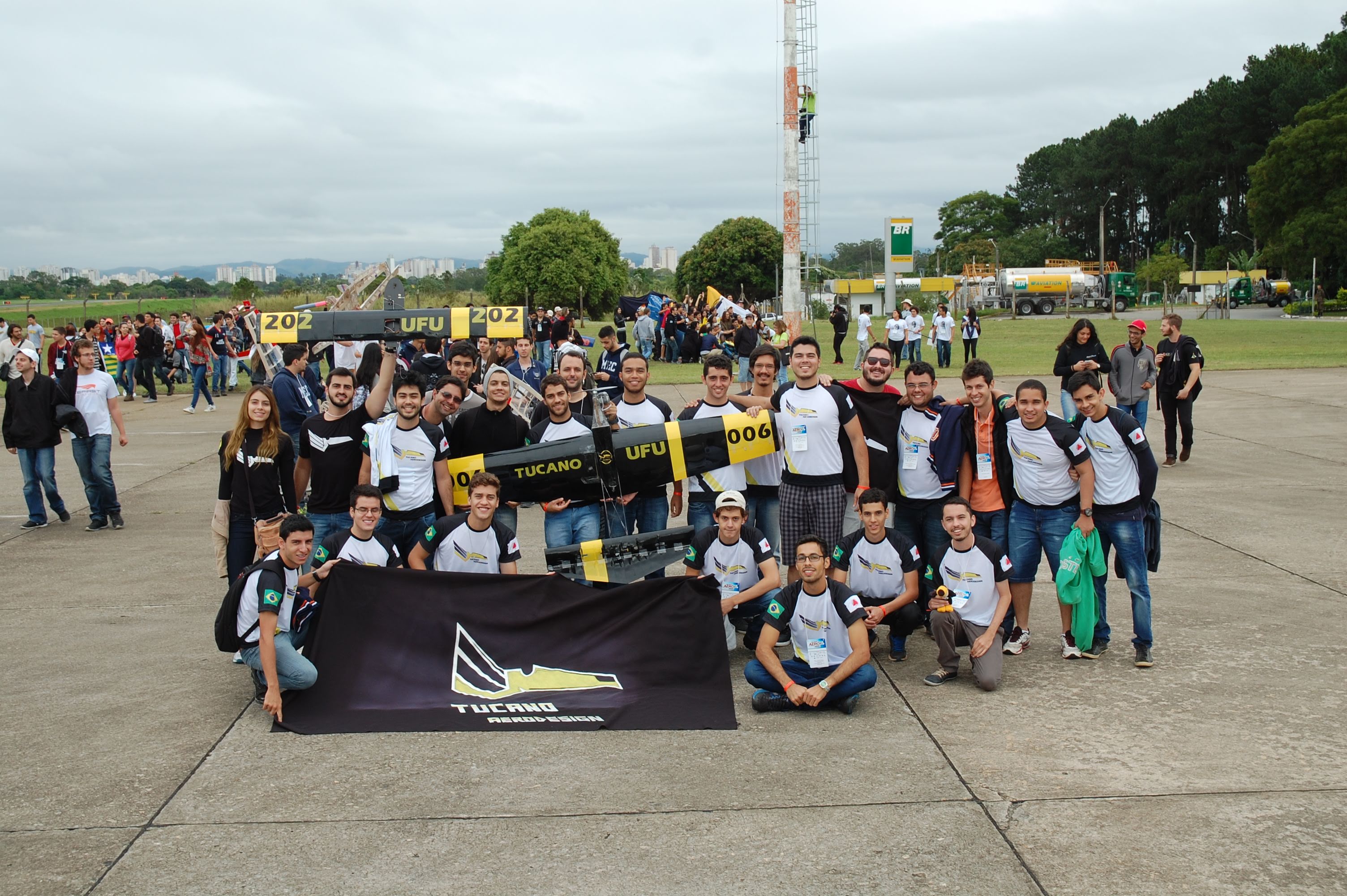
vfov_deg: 33.0
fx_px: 1514
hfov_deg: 48.0
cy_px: 448
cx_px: 674
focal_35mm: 40
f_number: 5.6
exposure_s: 1/125
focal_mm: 27
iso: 200
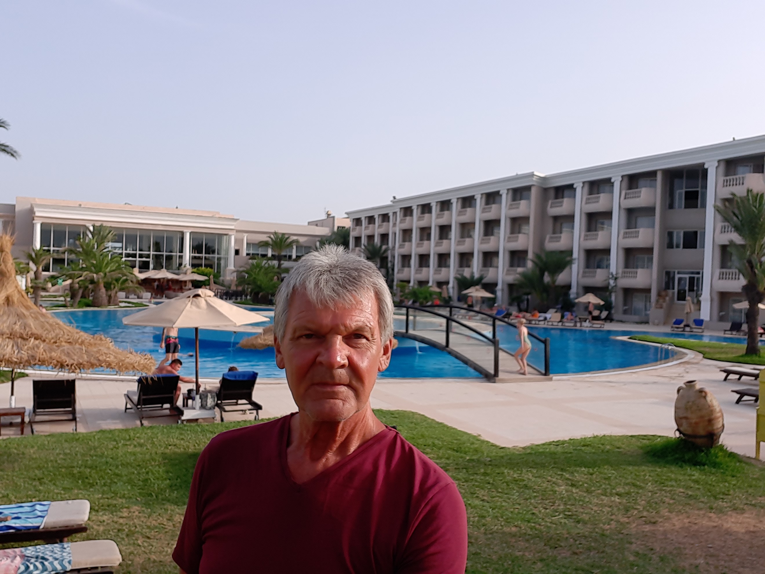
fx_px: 685
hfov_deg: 58.4
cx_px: 382
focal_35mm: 31
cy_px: 287
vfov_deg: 45.4
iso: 41
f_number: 2
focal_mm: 3.72
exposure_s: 1/617
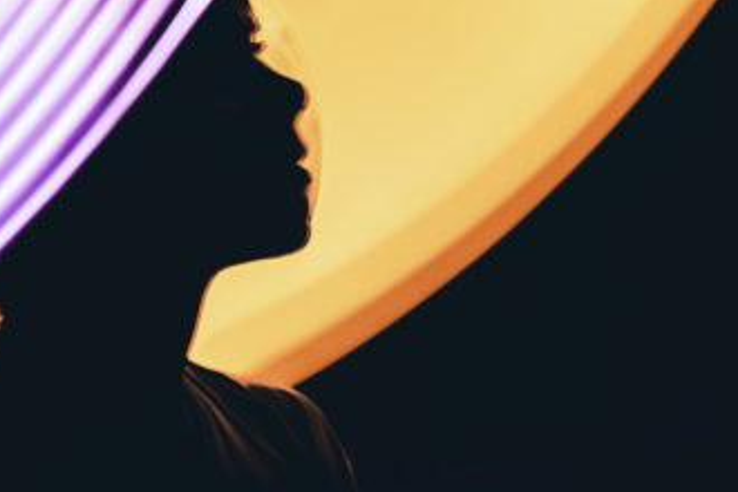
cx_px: 296
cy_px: 205
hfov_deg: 11.8
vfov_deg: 7.9
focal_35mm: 174
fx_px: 3567
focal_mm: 135
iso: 125
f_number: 13
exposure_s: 3.2
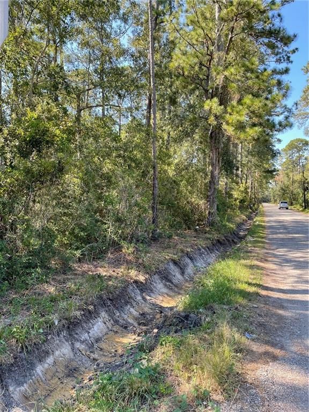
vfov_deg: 67.3
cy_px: 206
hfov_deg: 53.1
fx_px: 309
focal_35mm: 26
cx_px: 154
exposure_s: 1/306
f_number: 1.6
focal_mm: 4.2
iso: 32
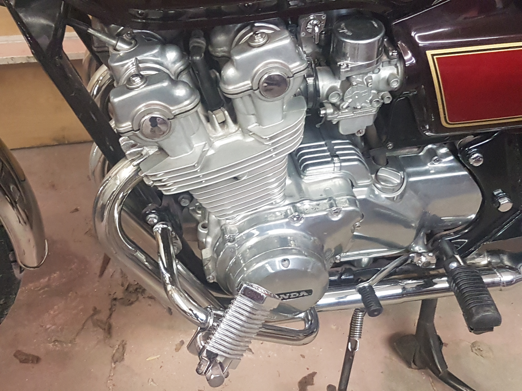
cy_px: 196
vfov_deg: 53.1
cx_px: 261
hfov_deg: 67.3
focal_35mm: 26
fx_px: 392
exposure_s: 1/24
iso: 250
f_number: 1.7
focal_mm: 4.2
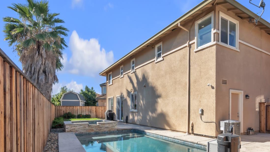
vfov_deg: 47.9
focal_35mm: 23
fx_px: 165
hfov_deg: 76.9
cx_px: 173
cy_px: 112
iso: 100
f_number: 4
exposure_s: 1/1250
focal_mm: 16
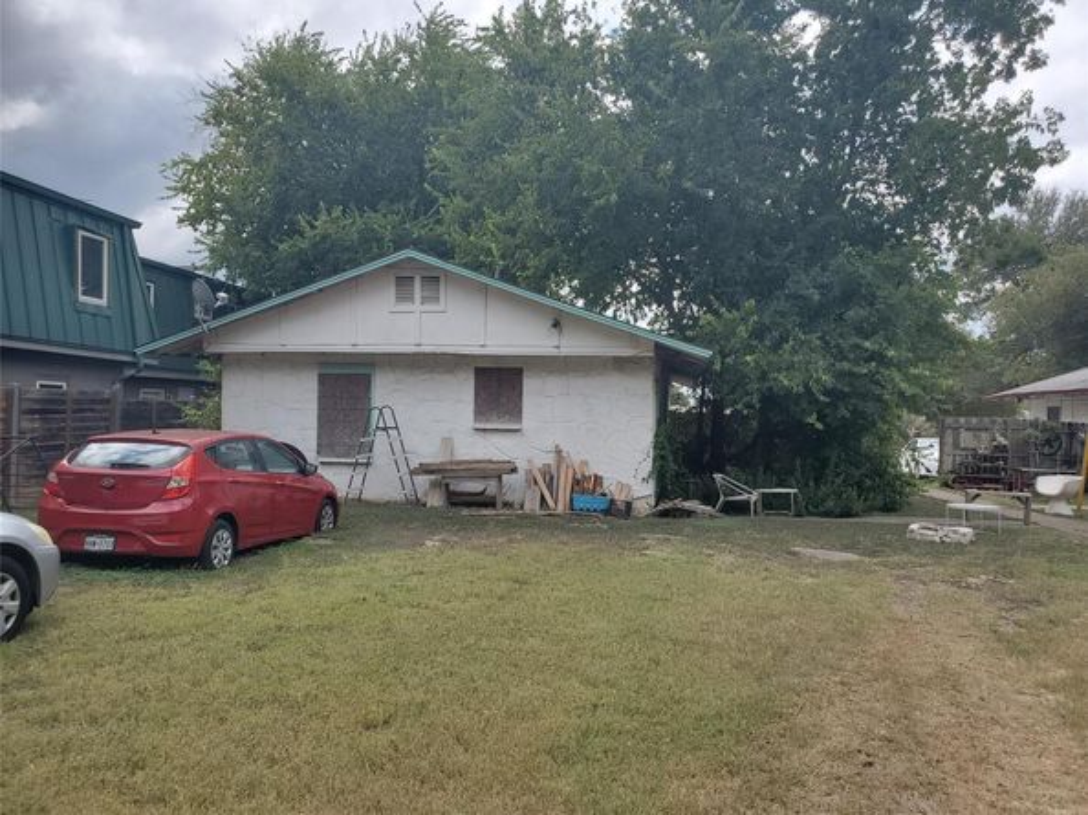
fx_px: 817
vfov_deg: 53.0
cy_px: 408
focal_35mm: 26
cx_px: 544
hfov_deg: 67.3
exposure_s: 1/1384
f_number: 2.4
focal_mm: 4.3
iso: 50
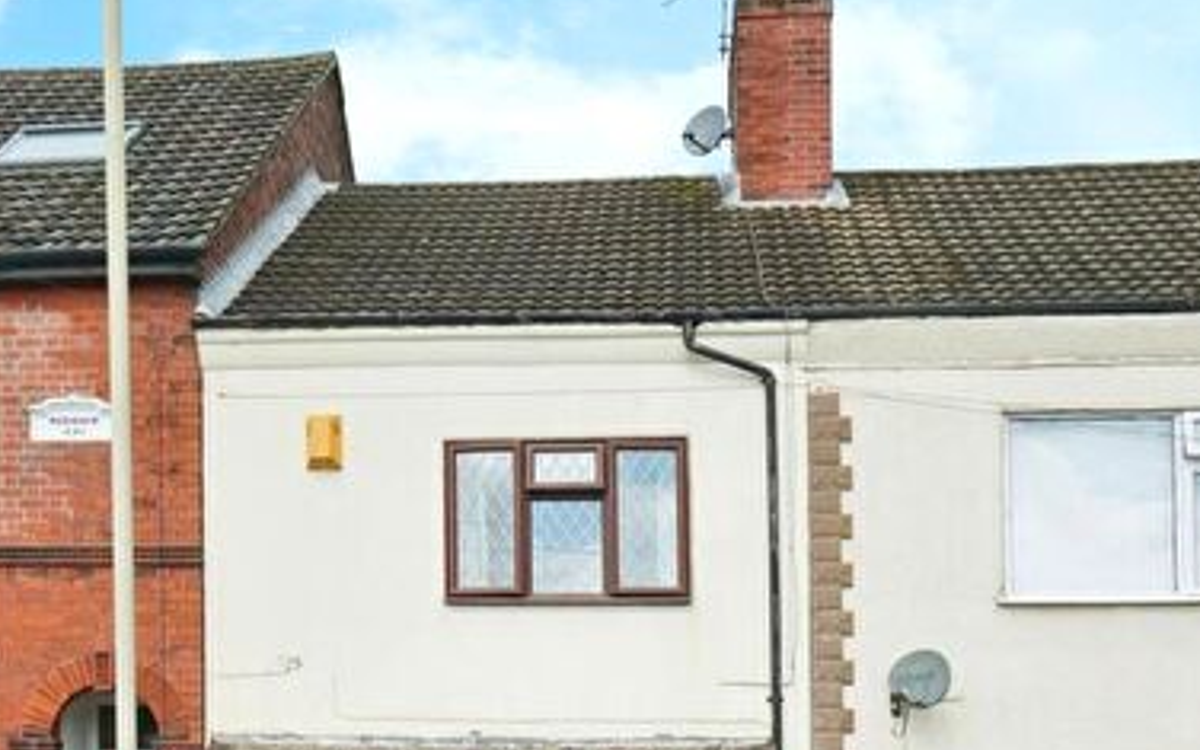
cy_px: 621
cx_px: 476
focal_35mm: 57
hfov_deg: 35.5
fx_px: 1864
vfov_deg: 22.4
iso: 2000
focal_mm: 30
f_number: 10
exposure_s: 1/3200
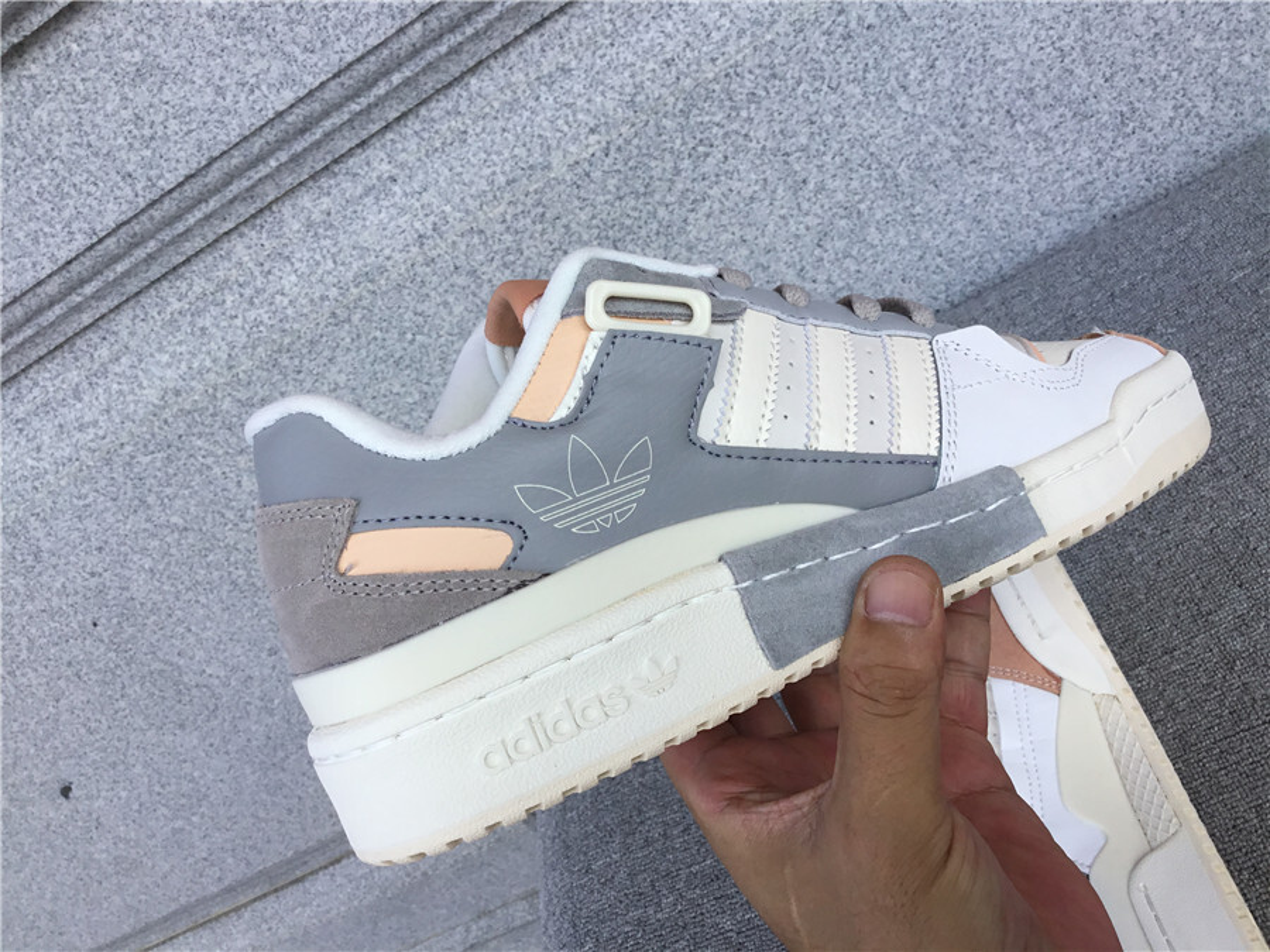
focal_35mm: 31
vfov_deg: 45.4
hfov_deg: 58.4
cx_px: 635
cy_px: 476
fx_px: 1137
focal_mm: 3.3
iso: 25
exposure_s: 1/255
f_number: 2.4
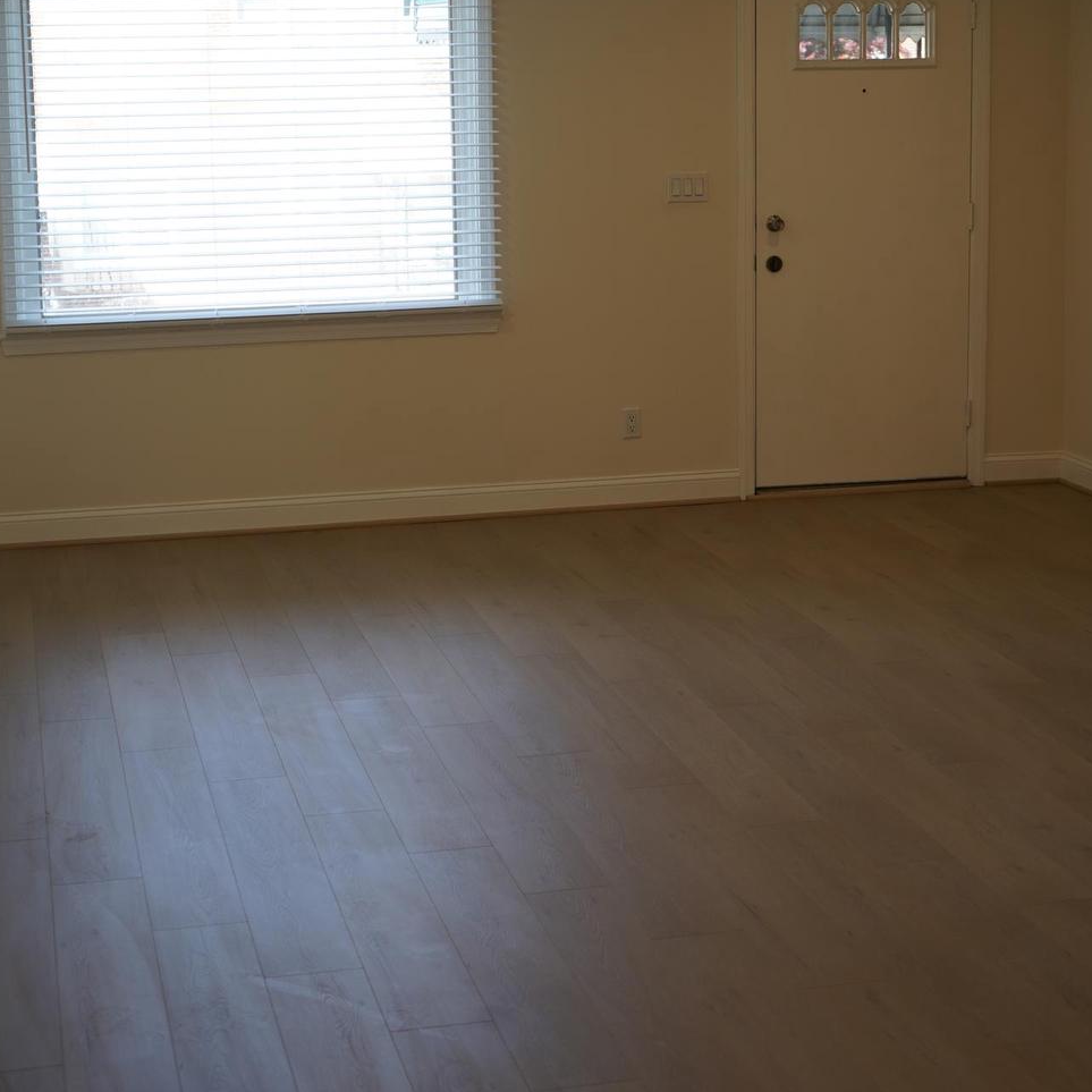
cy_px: 332
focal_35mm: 61
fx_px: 2177
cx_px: 553
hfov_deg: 28.2
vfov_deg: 27.9
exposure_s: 1/160
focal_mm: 45
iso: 250
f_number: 4.5
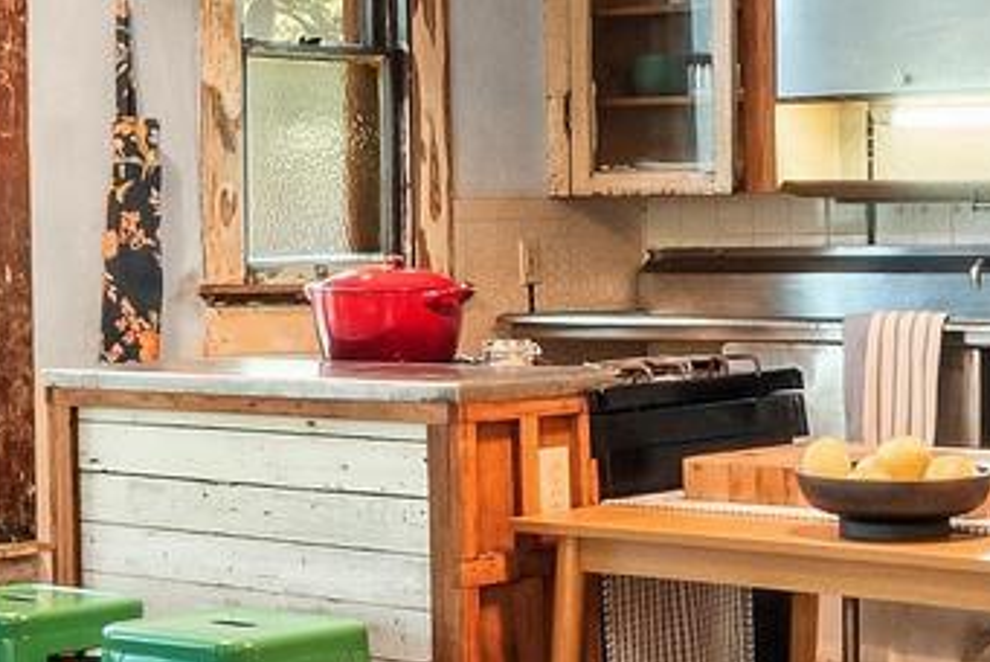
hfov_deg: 20.9
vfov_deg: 14.3
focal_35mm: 96
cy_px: 211
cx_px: 148
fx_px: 2642
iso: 200
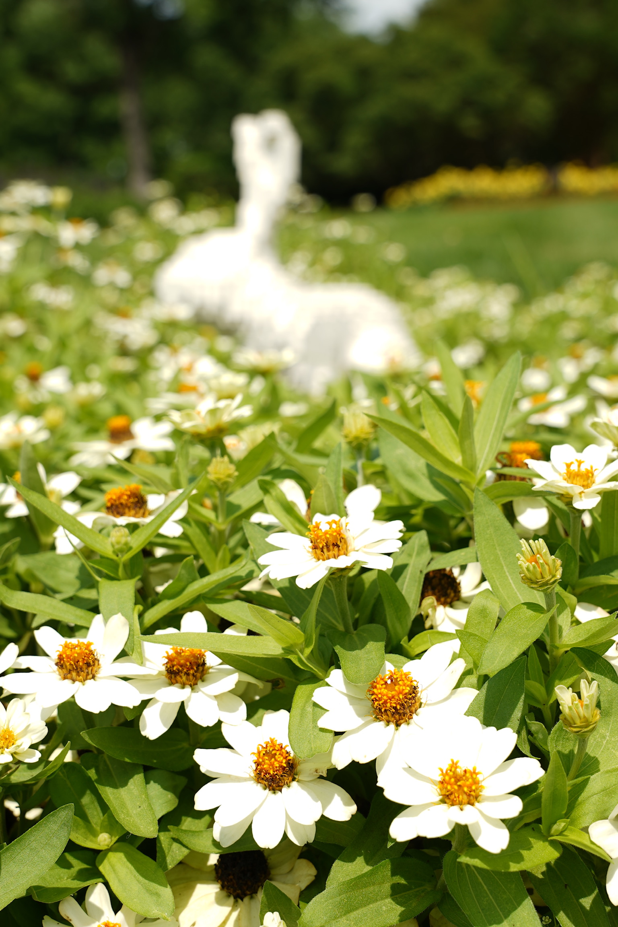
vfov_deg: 33.4
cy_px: 464
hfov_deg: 22.6
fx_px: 1545
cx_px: 309
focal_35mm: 60
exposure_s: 1/100
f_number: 6.3
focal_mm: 40
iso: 50
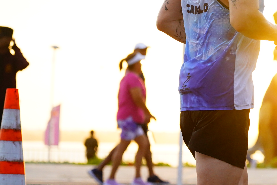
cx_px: 272
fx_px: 1493
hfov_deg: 10.5
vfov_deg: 7.1
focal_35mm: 194
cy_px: 51
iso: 1600
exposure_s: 1/1600
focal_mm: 70
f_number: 2.8
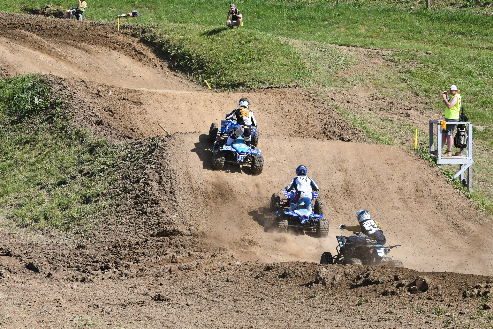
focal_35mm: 225
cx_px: 246
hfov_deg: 9.1
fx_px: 3081
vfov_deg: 6.1
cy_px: 164
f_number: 8
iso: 800
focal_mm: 150
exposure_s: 1/2000
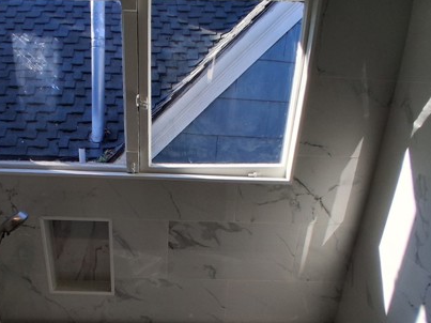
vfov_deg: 49.5
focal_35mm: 27
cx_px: 173
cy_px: 237
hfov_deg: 64.8
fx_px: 336
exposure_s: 1/364
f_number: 2.2
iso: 50
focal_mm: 1.4
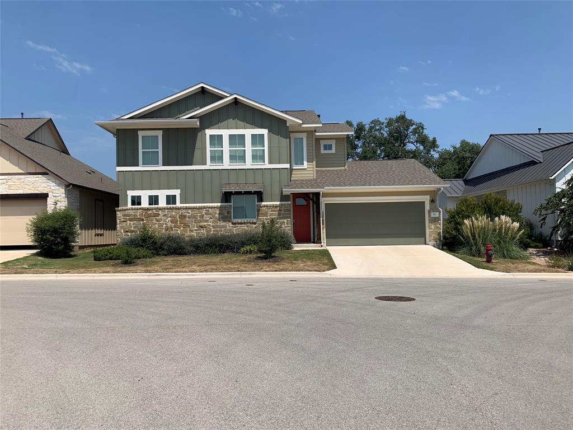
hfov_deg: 67.3
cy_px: 215
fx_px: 430
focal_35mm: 26
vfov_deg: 53.1
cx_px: 286
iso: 25
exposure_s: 1/3650
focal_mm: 4.25
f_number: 1.8
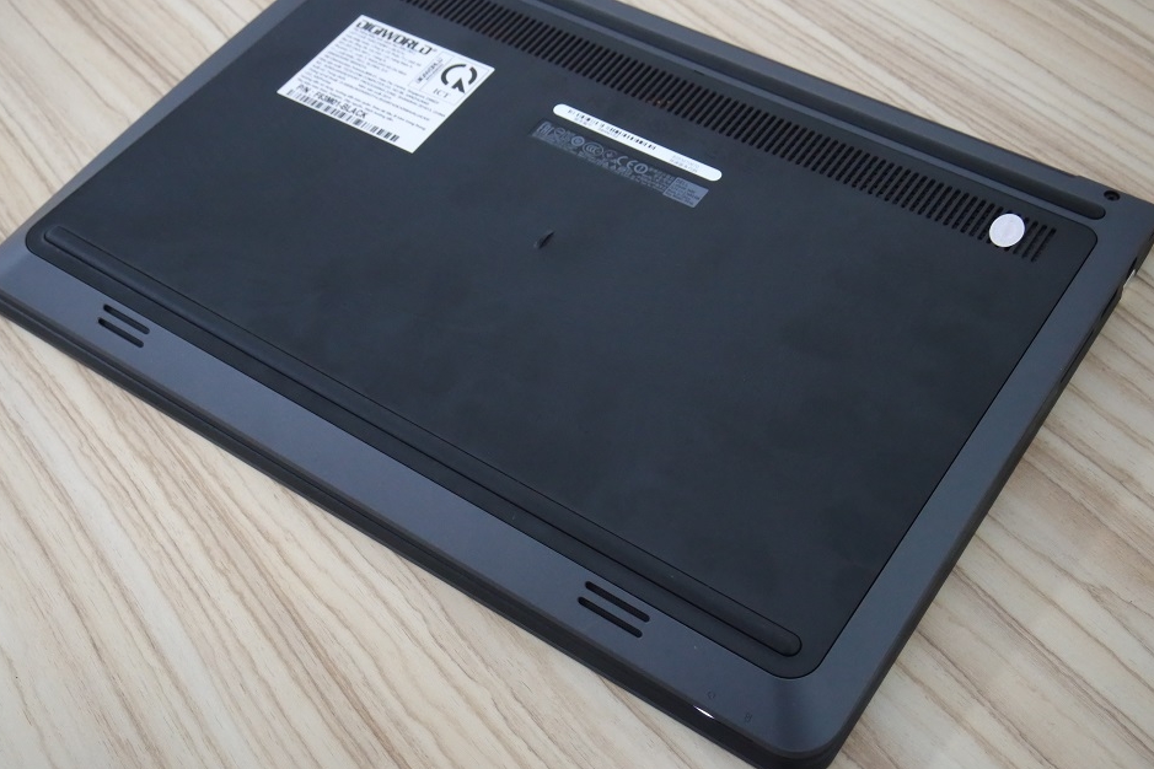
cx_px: 576
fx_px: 1474
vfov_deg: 29.2
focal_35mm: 46
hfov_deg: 42.7
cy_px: 392
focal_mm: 17
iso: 2500
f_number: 5.6
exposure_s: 1/25
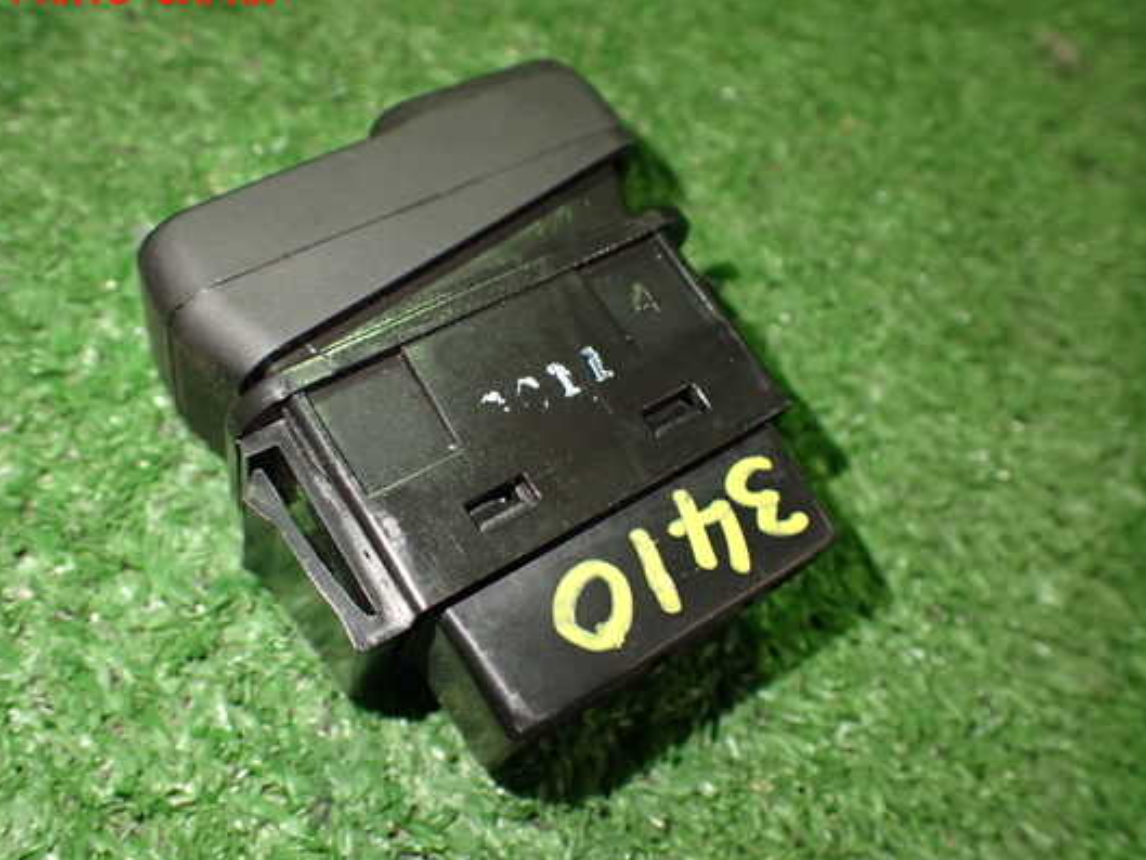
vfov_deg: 41.8
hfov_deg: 53.9
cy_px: 451
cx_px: 531
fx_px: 1126
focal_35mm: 34
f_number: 2.3
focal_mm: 5.4
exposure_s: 1/125
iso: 800
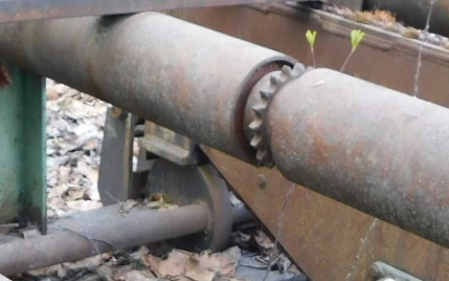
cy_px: 478
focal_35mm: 91
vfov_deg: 13.2
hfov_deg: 22.7
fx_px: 1113
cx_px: 284
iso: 125
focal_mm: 4
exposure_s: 1/50
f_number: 3
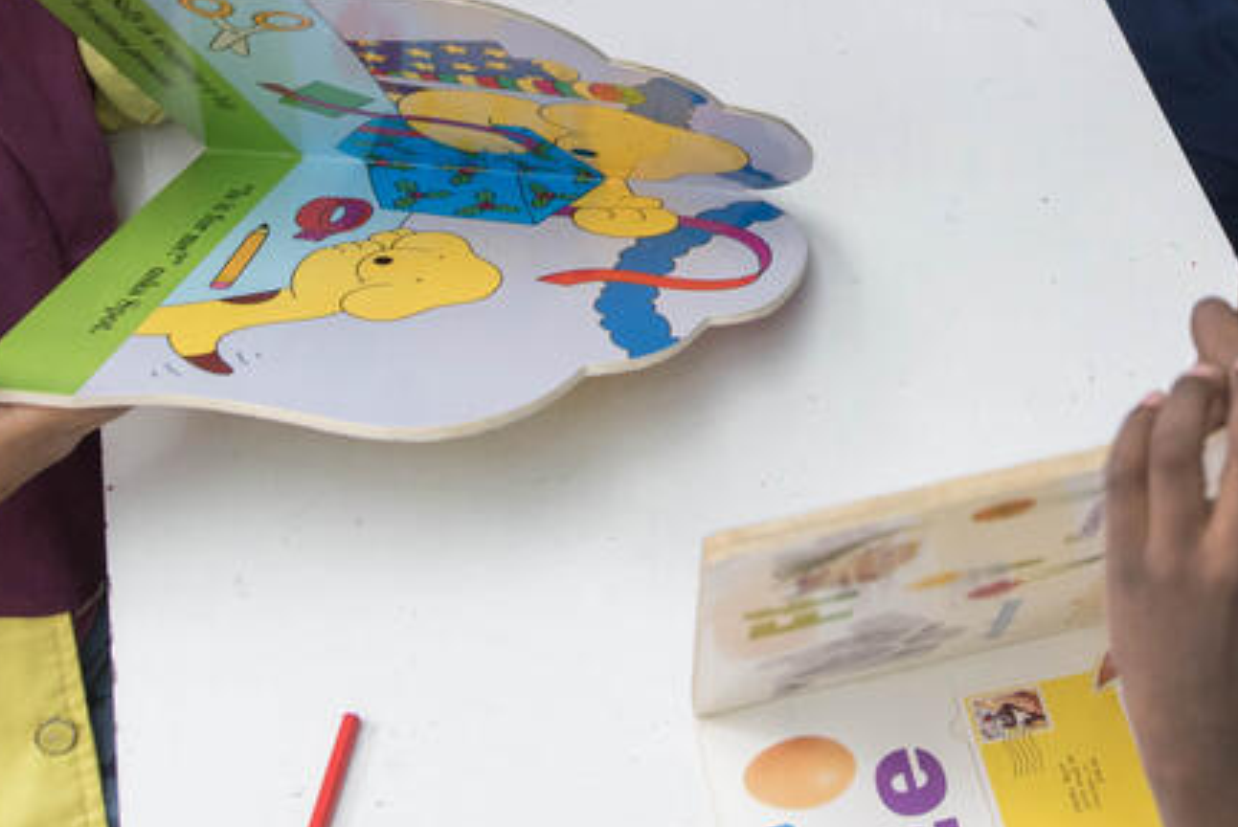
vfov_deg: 16.9
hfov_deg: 25.6
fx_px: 2684
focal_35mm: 78
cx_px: 945
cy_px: -105
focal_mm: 28
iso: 800
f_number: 5.6
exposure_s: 1/50
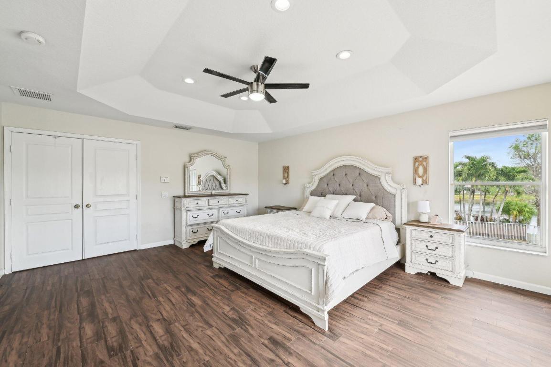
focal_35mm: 14
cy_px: 184
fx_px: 214
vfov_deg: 81.1
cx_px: 276
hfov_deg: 104.3
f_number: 8
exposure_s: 1/20
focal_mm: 14
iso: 100
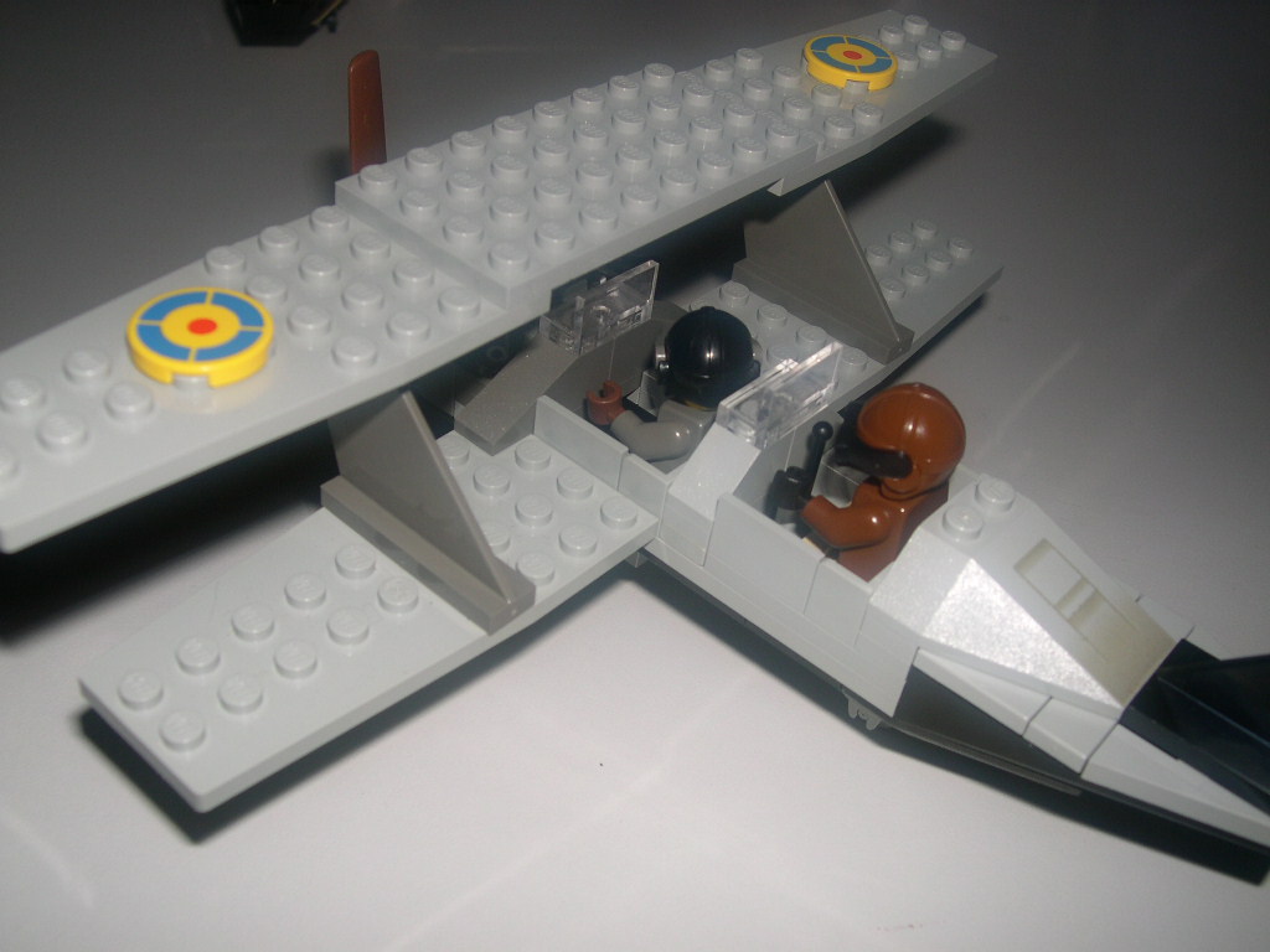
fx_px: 1394
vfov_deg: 37.7
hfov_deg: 49.0
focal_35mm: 38
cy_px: 476
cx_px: 635
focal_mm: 8
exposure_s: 1/60
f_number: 7.6
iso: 100
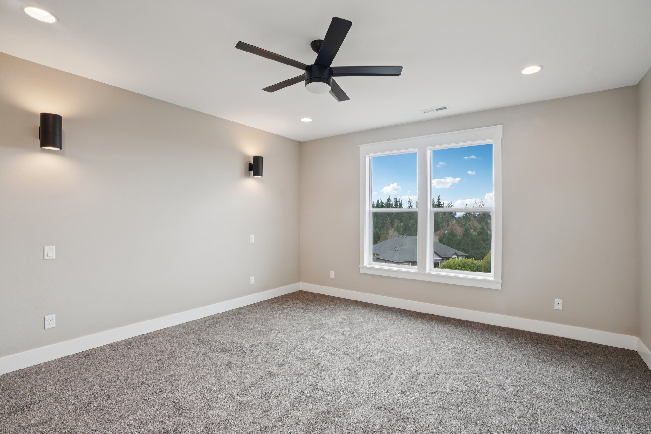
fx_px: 289
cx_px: 326
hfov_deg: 96.7
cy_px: 217
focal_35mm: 16
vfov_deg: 73.7
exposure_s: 1/60
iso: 400
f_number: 8
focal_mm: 16
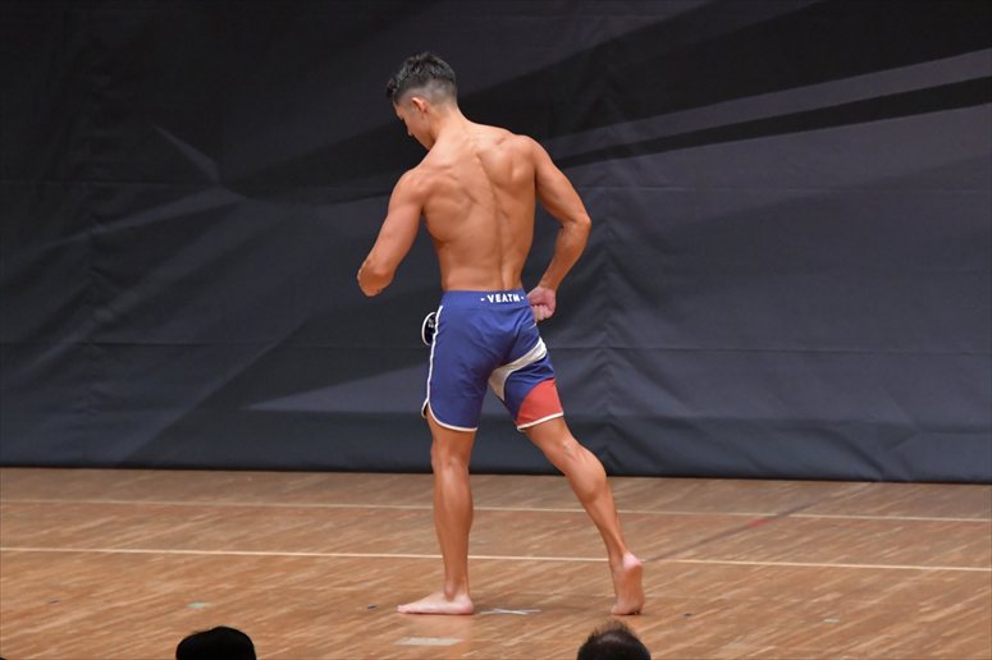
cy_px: 330
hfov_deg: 7.2
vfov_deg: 4.8
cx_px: 496
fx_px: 7850
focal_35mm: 285
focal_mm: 190
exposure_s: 1/400
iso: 6400
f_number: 5.6
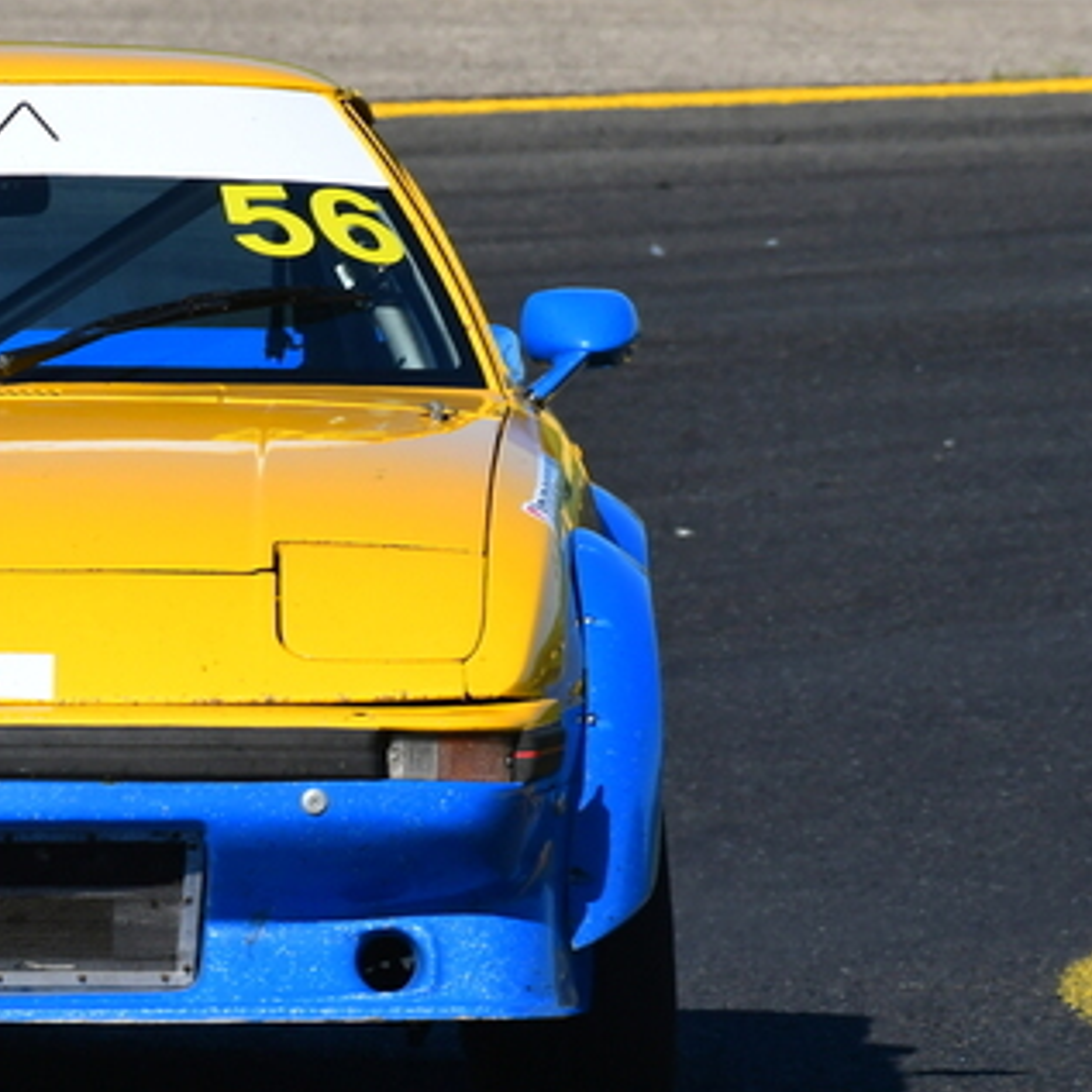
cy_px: 494
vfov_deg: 1.3
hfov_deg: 1.3
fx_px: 48182
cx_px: -24
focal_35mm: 1350
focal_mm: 420
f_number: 13
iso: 500
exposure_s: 1/640
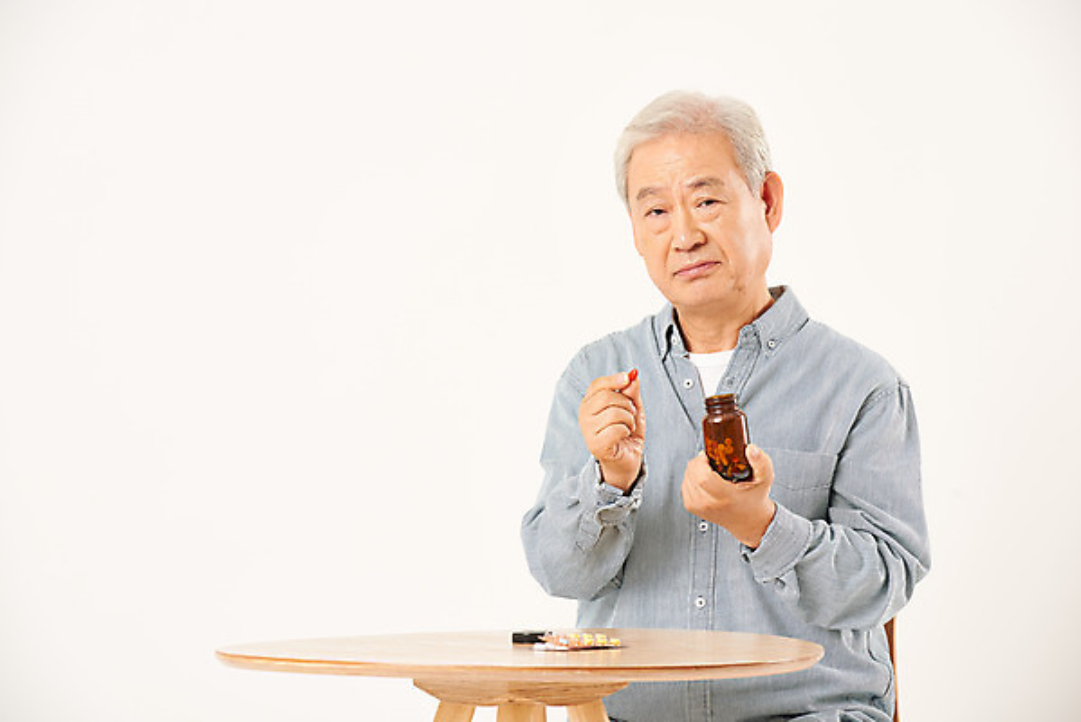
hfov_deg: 12.8
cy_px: 361
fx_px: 4807
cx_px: 540
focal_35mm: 160
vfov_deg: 8.6
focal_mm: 160
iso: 100
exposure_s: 1/125
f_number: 8
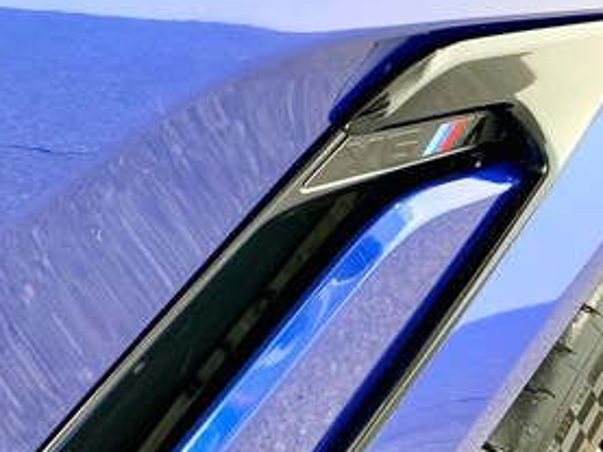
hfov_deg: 42.9
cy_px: 190
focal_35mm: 44
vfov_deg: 32.8
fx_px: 767
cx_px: 333
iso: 64
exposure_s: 1/75
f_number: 1.8
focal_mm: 3
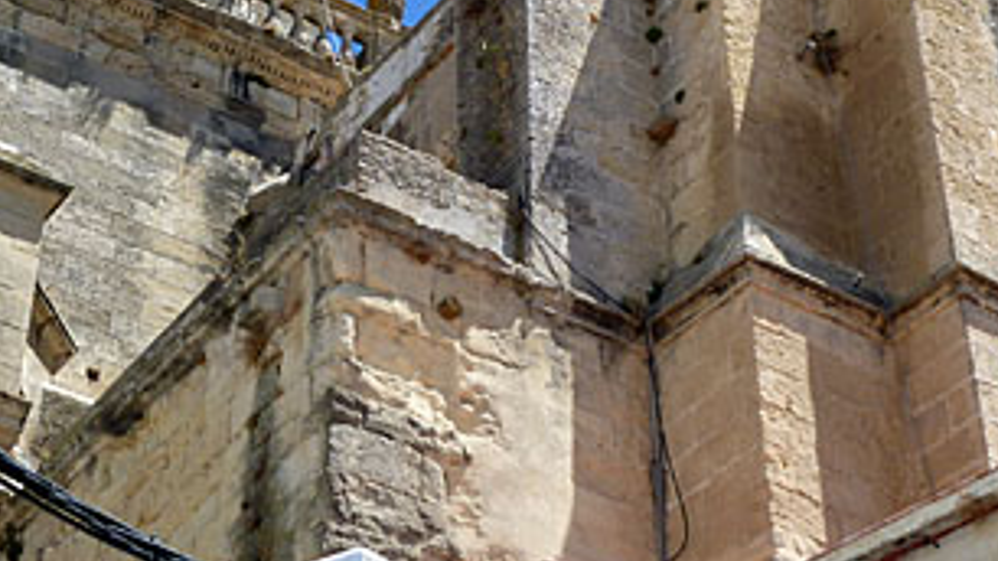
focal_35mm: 94
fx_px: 2487
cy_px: -49
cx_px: 506
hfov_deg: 22.7
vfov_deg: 12.7
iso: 80
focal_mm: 7.3
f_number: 4
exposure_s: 1/400
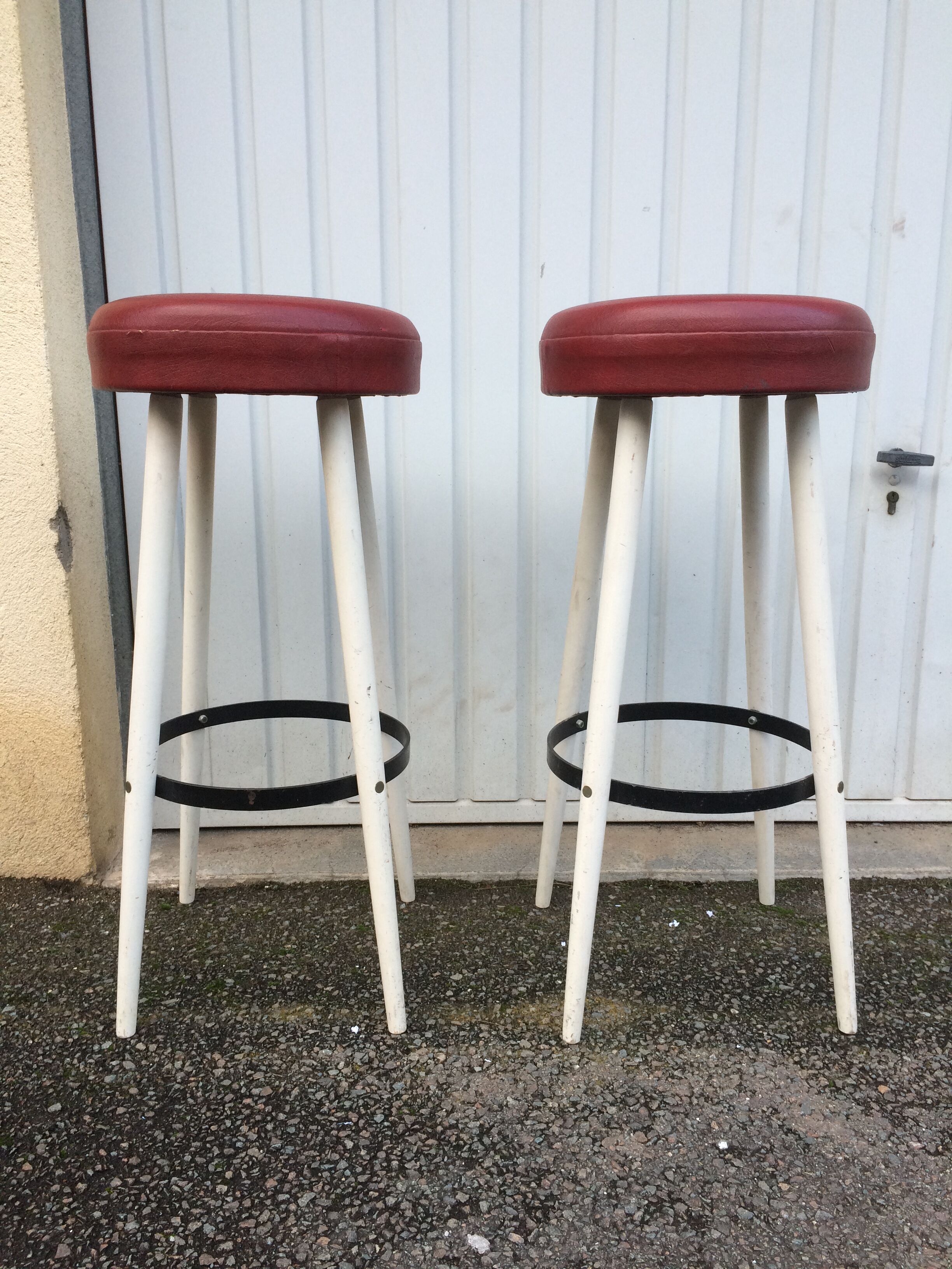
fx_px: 1063
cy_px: 634
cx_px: 476
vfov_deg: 61.7
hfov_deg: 48.2
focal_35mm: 29
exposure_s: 1/100
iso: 64
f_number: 2.2
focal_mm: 4.15
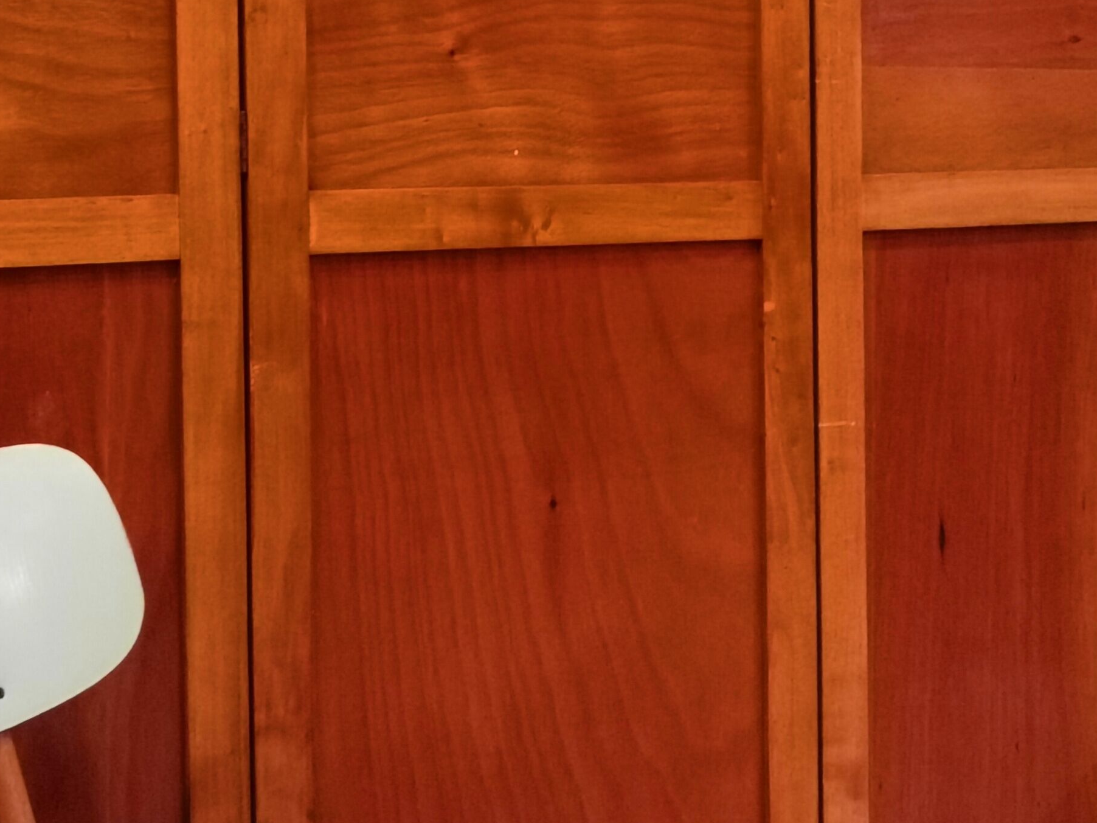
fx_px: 2662
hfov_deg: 23.3
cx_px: 626
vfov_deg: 17.4
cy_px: 170
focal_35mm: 84
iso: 640
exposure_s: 1/20
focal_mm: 6.71
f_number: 1.9
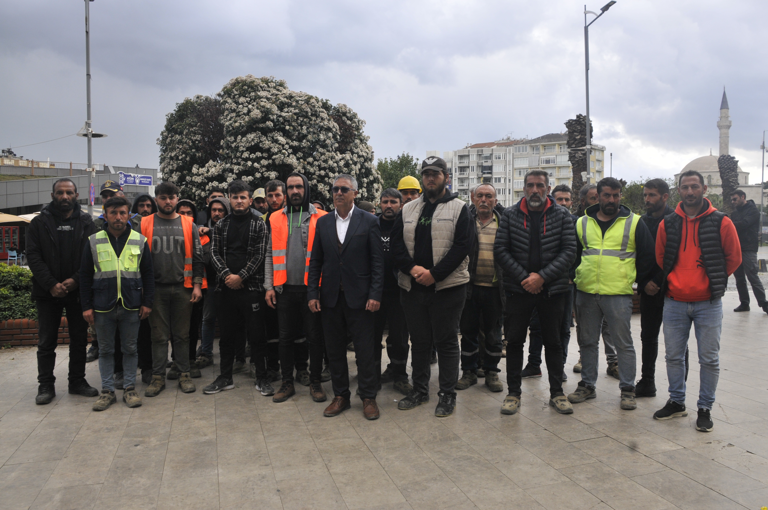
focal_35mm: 30
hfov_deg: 62.0
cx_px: 384
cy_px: 255
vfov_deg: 43.5
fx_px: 639
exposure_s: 1/250
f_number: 8
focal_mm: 20
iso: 400
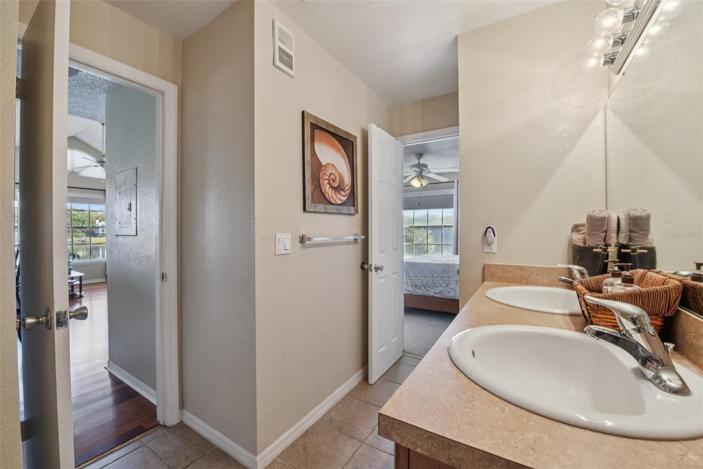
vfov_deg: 81.2
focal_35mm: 14
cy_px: 234
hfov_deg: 104.3
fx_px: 273
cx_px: 352
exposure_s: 1/20
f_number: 8
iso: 400
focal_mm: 14
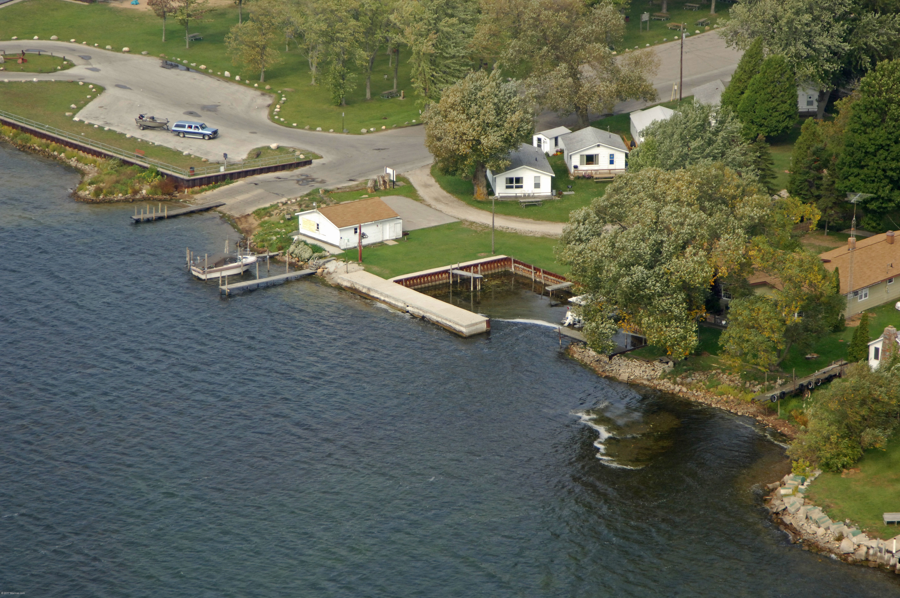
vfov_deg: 11.7
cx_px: 450
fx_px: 2921
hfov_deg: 17.5
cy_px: 299
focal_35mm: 117
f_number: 5.3
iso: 400
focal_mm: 78
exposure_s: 1/1000
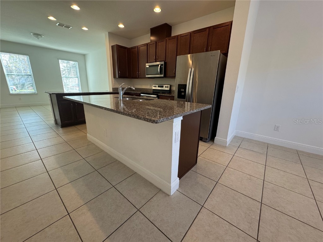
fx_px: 131
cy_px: 121
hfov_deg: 102.1
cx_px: 162
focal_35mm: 14
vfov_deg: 85.7
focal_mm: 2.22
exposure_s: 1/120
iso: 200
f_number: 2.2
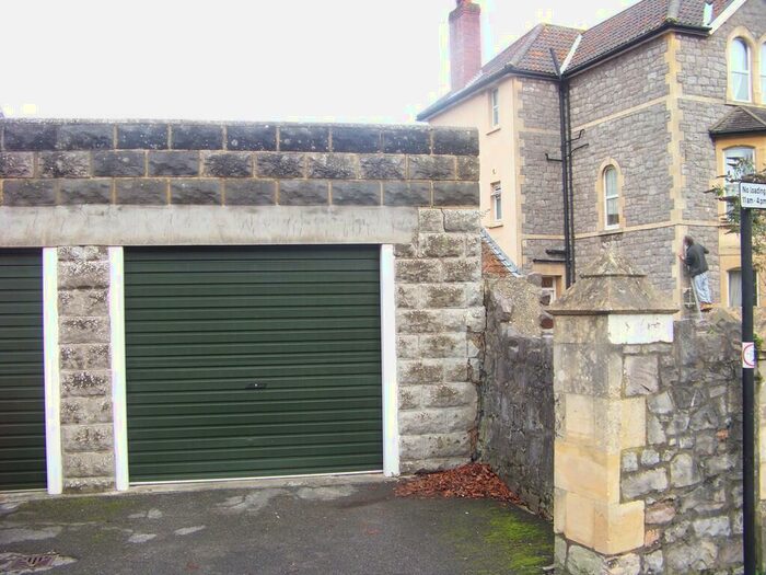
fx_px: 797
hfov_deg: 51.4
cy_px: 288
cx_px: 383
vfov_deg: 39.7
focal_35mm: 36
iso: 64
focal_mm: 5.85
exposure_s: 1/40
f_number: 3.2
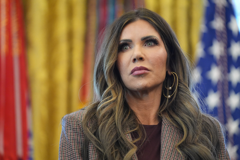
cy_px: 80
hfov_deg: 11.5
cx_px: 120
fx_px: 1187
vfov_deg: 7.7
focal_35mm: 178
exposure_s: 1/250
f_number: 2.8
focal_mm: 178
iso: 3200
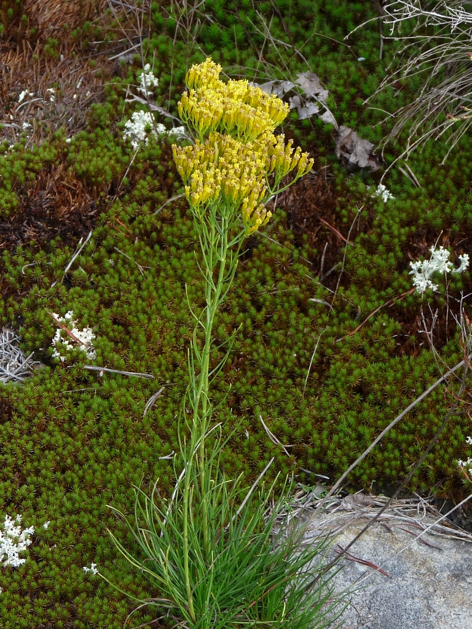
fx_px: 3527
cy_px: 314
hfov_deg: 7.7
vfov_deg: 10.2
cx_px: 236
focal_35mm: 194
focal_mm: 19.4
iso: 100
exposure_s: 1/250
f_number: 4
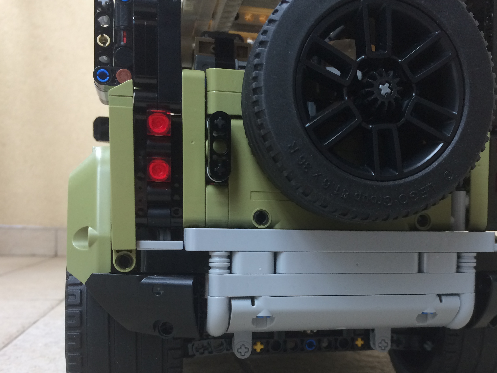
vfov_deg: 33.8
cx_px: 307
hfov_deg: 44.5
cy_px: 268
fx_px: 603
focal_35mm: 42
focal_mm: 4.15
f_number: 2.2
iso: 64
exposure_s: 1/33
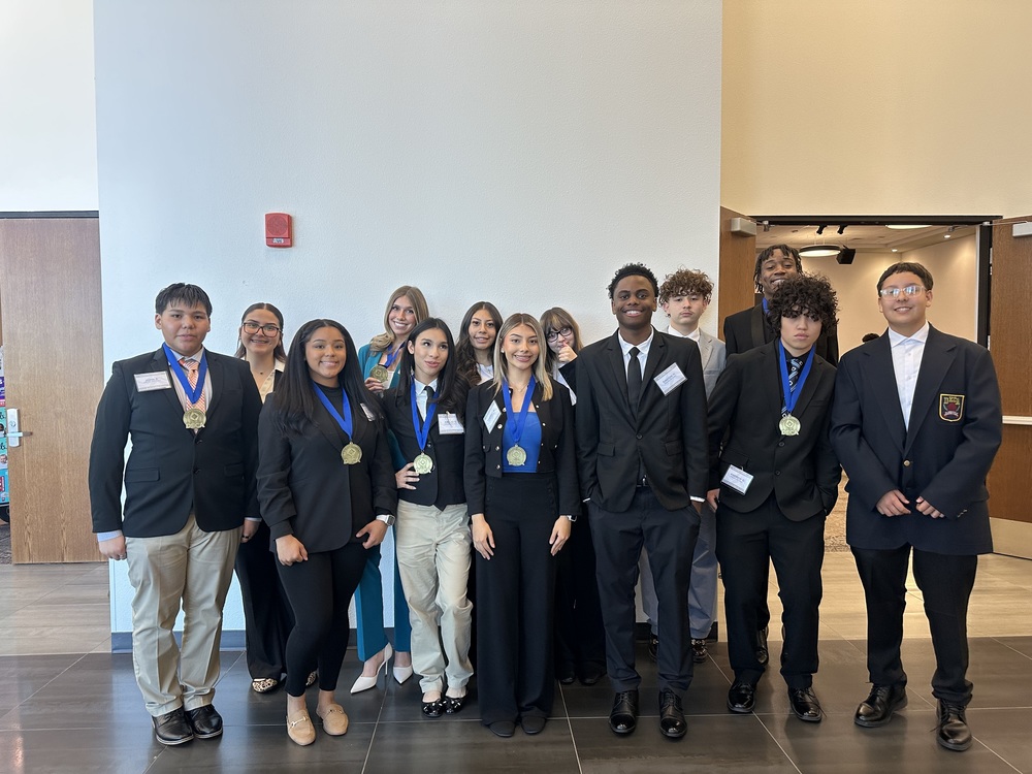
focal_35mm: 24
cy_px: 387
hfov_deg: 71.6
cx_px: 516
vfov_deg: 56.8
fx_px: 716
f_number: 1.78
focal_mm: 6.86
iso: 160
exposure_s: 1/120
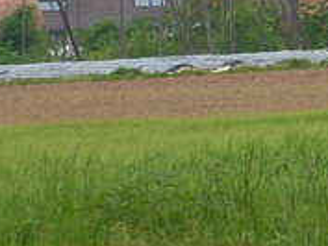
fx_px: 13739
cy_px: 87
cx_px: 497
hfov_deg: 1.4
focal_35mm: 1449
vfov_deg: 1.0
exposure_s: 1/200
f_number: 4.9
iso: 80
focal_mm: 49.2
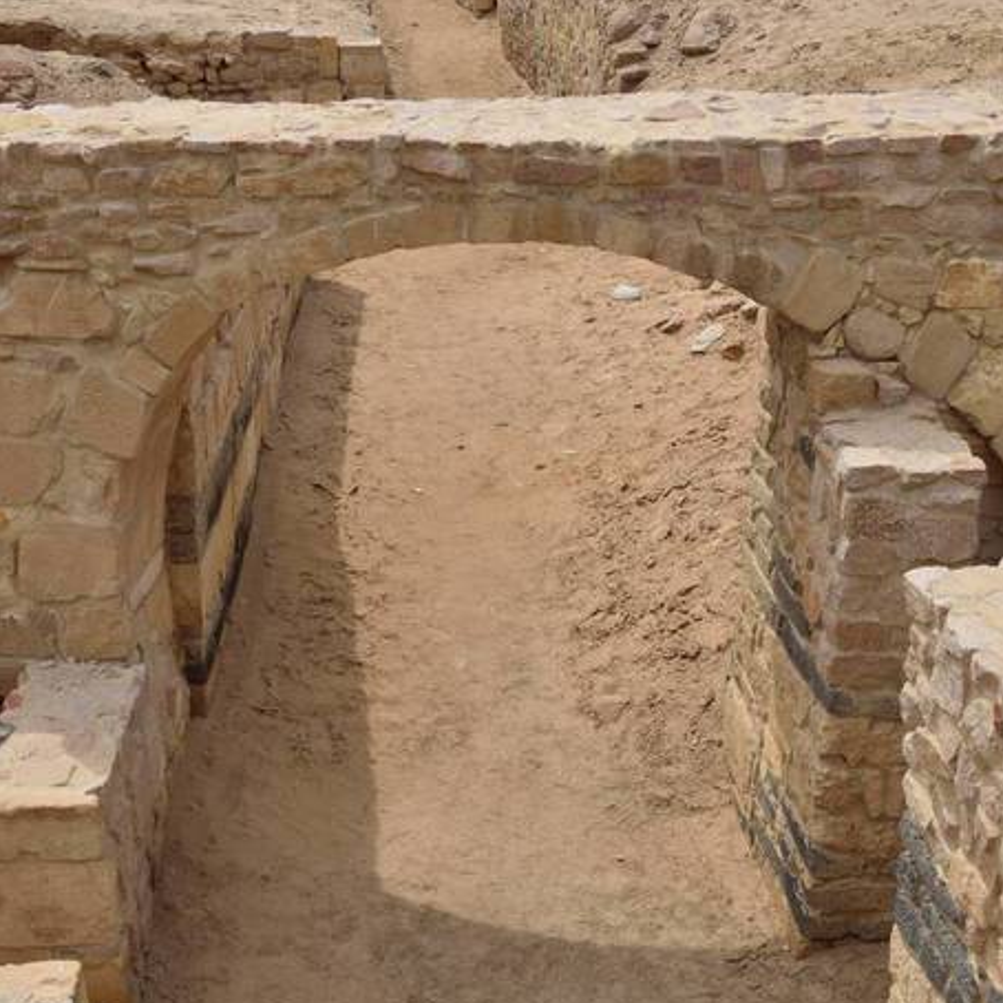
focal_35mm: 51
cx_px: 507
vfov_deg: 33.4
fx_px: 1672
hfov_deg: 33.4
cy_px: 517
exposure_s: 1/125
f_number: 14
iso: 100
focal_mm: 26
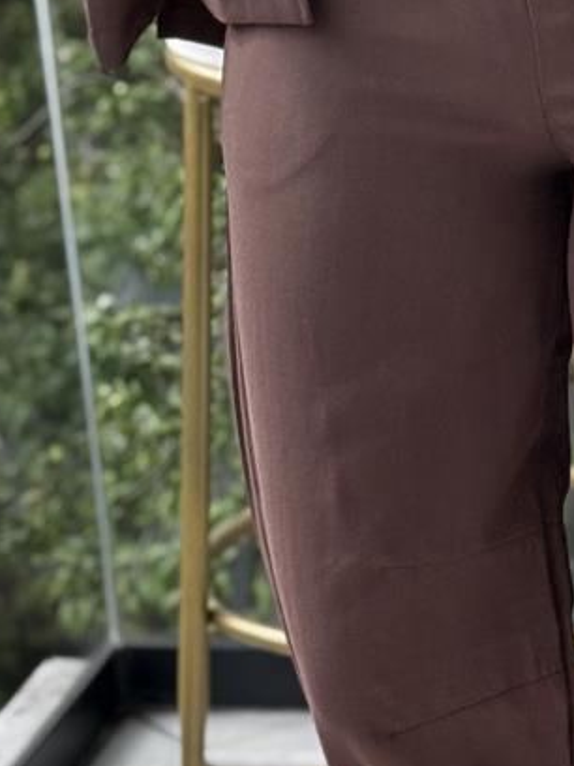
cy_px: 724
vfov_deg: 12.5
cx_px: 638
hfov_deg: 9.4
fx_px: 3471
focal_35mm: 157
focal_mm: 6.76
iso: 80
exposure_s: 1/778
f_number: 1.78
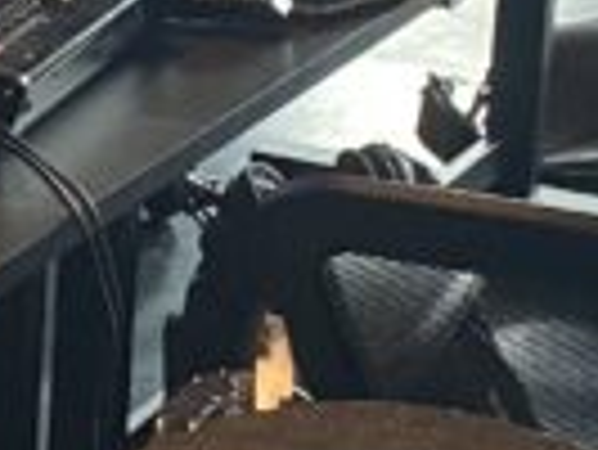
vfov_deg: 7.4
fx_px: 3458
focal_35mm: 200
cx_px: -211
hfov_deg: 9.7
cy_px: 58
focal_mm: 4.25
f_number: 1.8
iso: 250
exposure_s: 1/60
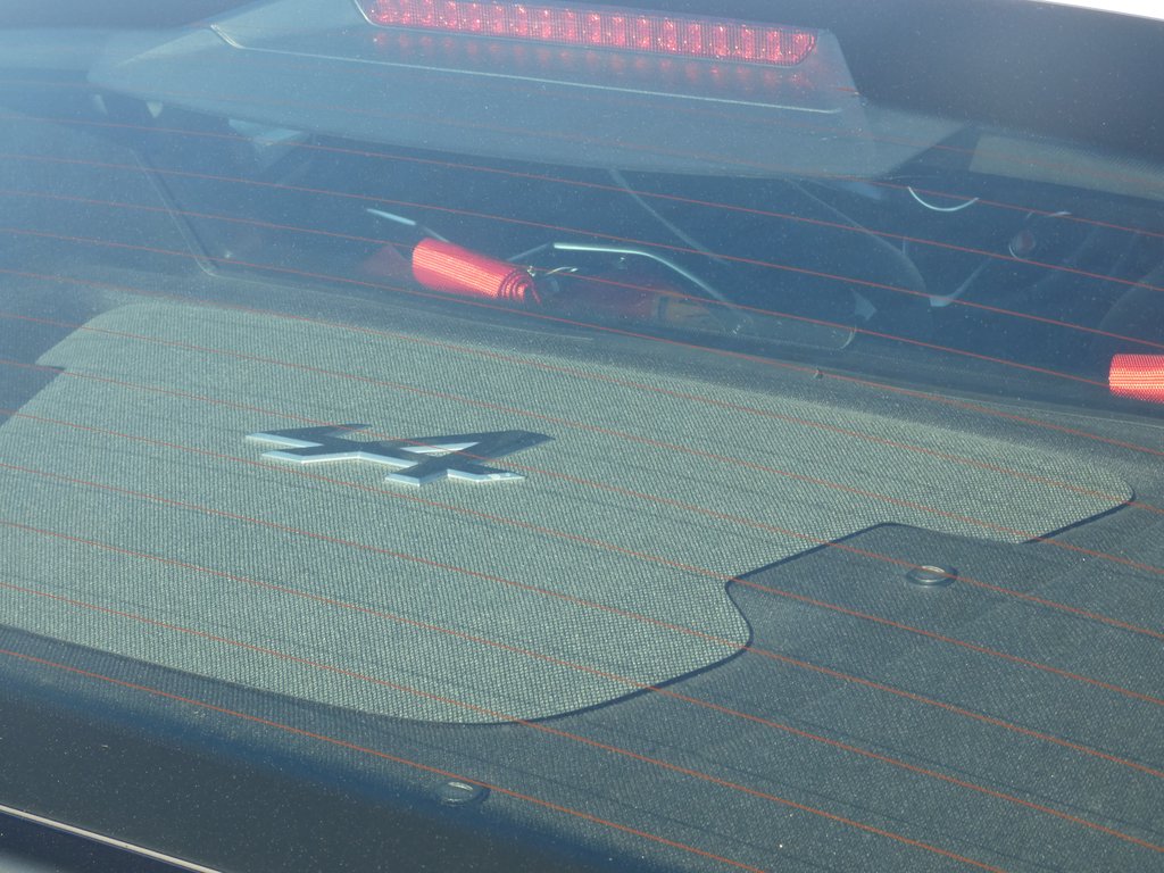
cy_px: 436
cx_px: 582
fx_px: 2858
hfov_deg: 23.0
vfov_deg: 17.4
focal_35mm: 85
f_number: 4.6
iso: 80
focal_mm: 15.2
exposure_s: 1/125
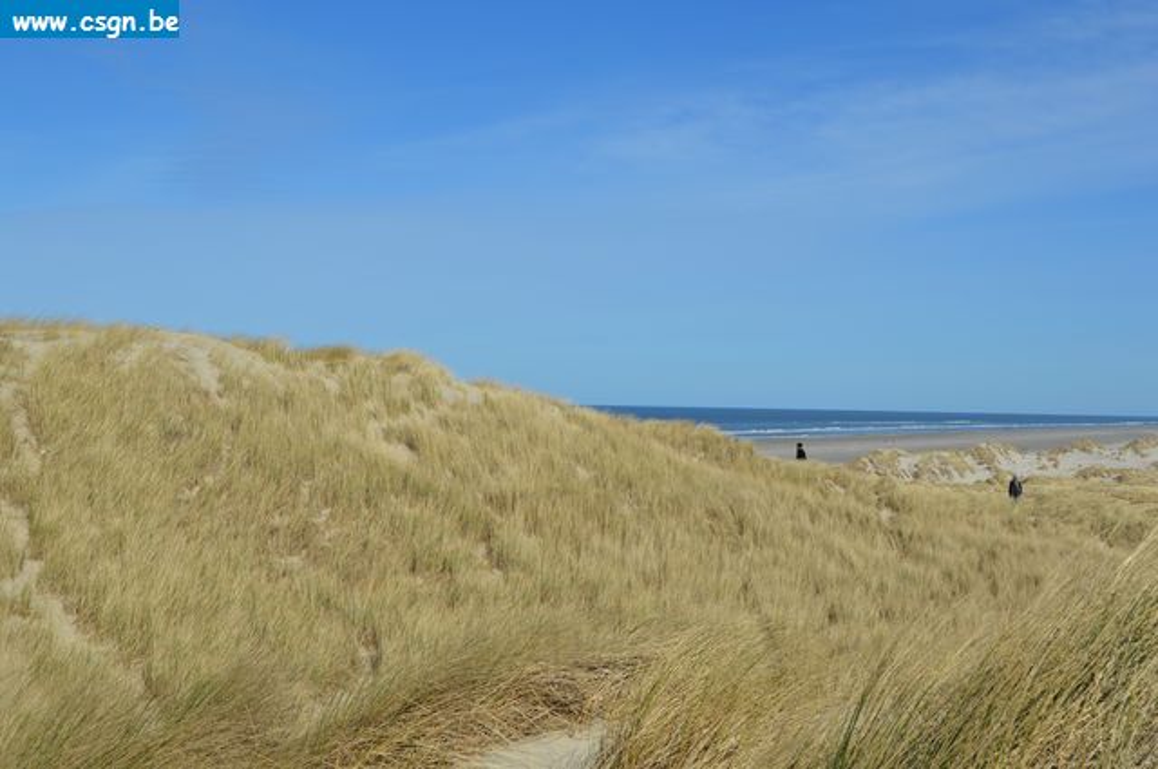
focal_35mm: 48
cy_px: 384
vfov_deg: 28.0
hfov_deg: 41.2
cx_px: 579
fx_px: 1542
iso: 100
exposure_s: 1/400
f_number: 10
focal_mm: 32
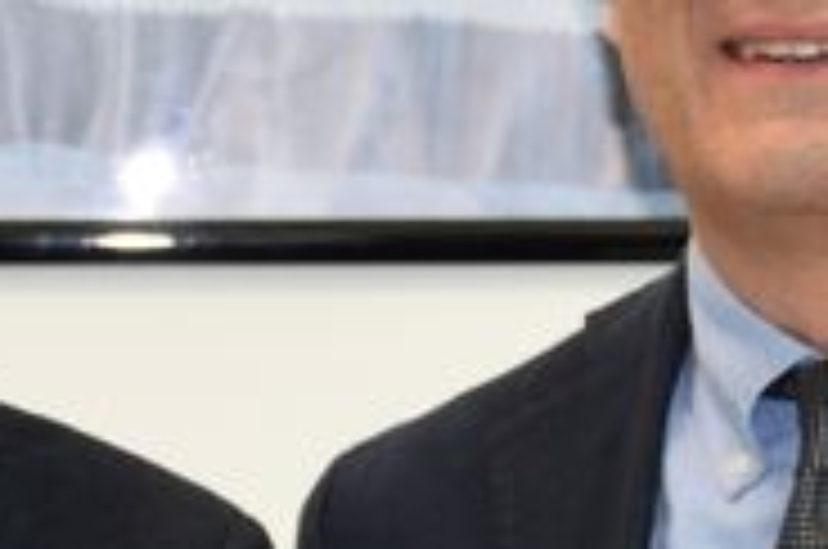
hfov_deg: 5.3
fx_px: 8931
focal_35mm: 389
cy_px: 911
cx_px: 531
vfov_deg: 3.5
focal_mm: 34
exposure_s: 1/125
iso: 800
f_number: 5.6
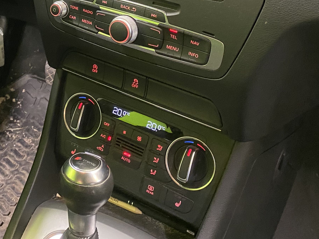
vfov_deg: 23.6
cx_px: 32
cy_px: -25
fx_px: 535
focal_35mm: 58
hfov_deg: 31.6
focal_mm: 4.25
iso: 500
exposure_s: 1/33
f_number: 1.8
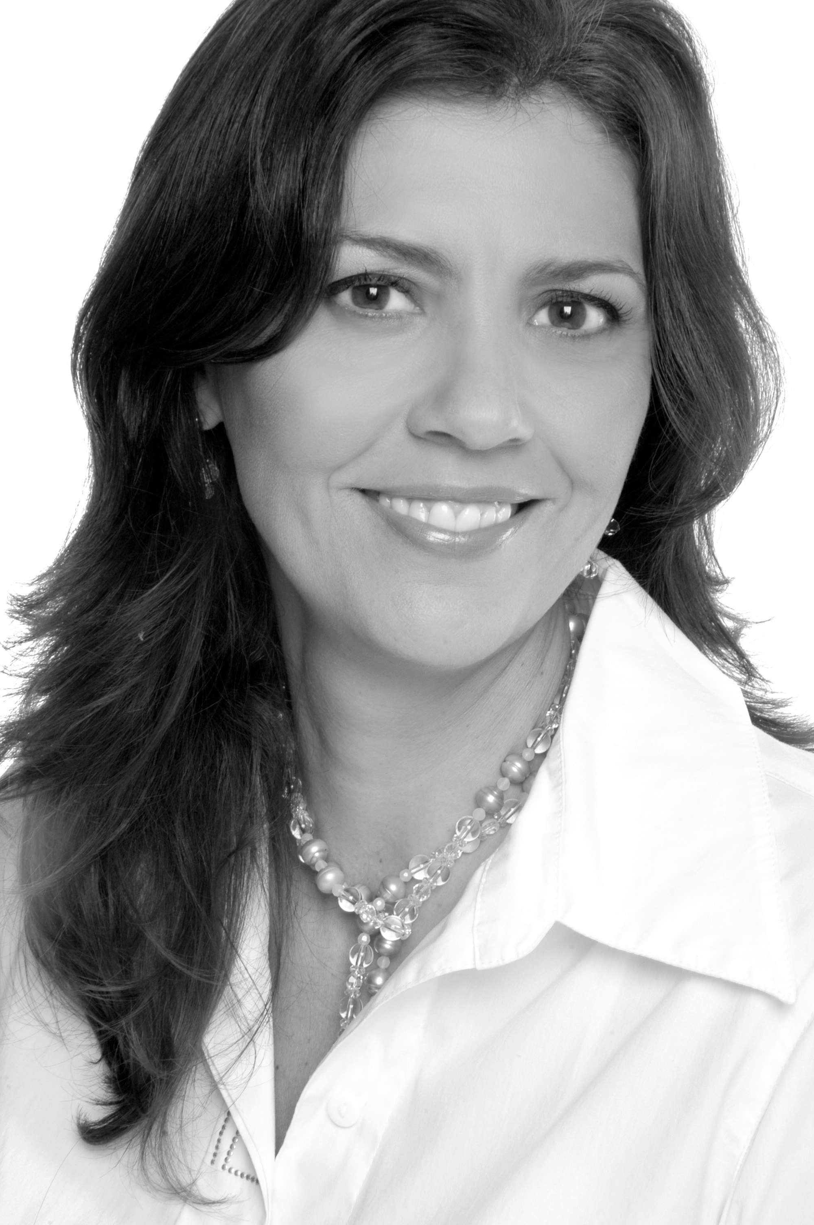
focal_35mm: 105
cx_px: 407
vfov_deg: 19.5
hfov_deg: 13.0
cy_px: 612
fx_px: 3568
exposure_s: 1/60
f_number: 25
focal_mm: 70
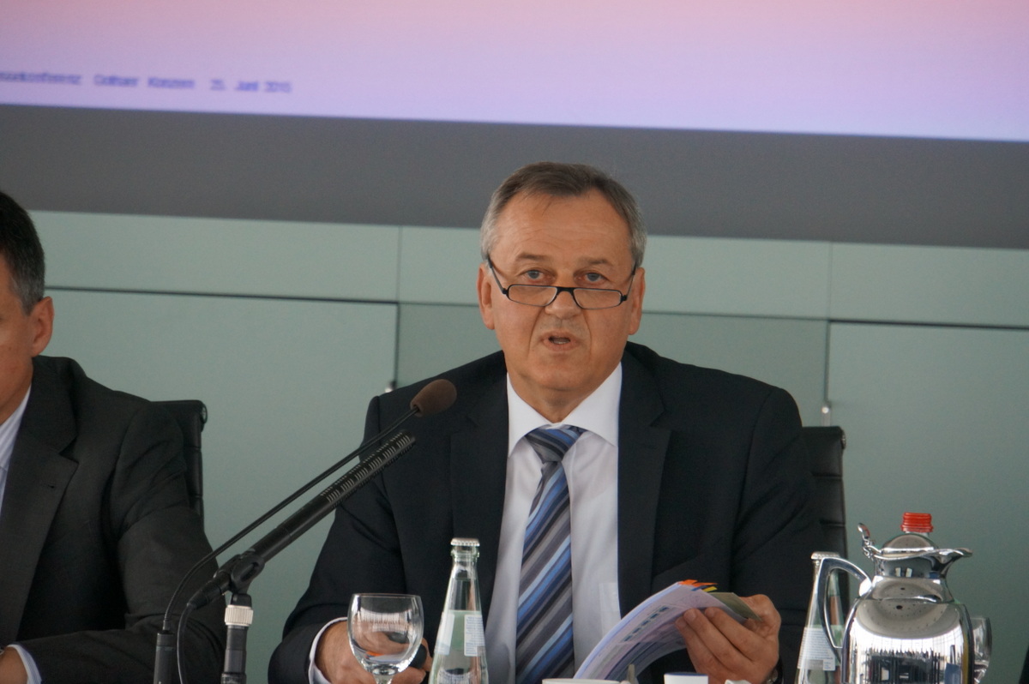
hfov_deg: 6.9
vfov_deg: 4.6
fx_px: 8568
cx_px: 514
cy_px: 342
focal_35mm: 300
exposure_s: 1/320
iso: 1250
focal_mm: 200
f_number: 6.3
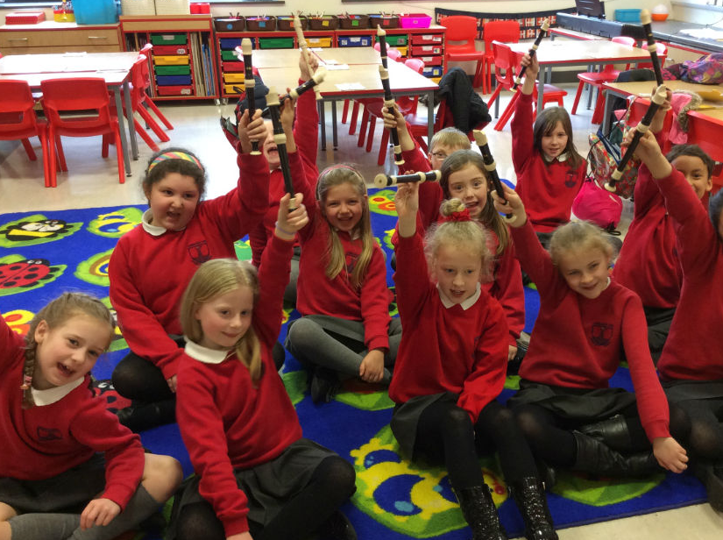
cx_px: 399
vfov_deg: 37.6
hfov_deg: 49.0
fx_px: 792
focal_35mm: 38
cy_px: 281
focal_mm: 3.3
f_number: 2.4
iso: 80
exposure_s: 1/24
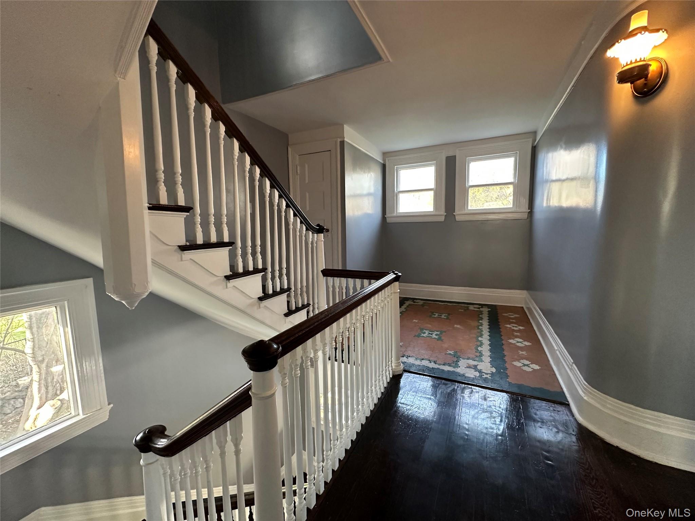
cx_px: 348
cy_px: 260
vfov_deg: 85.7
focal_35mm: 14
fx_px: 281
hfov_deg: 102.1
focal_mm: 2.22
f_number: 2.2
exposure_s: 1/60
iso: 320
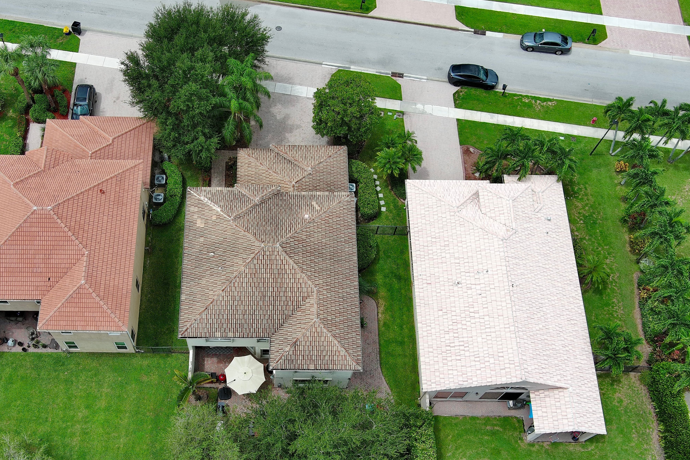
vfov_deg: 33.3
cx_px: 274
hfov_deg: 48.2
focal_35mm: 40
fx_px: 767
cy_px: 286
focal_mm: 10.57
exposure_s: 1/1040
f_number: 2.8
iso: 100
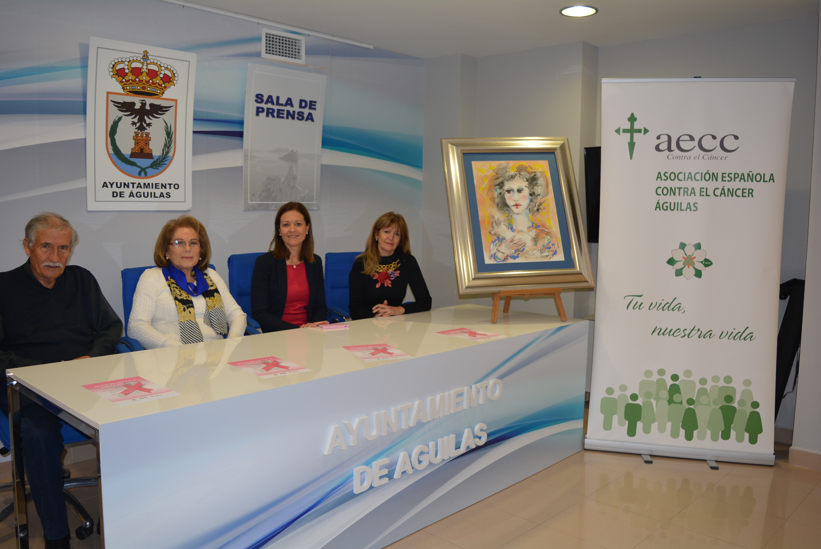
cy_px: 274
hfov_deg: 61.9
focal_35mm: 30
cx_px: 410
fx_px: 685
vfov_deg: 43.7
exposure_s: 1/60
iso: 400
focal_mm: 20
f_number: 4
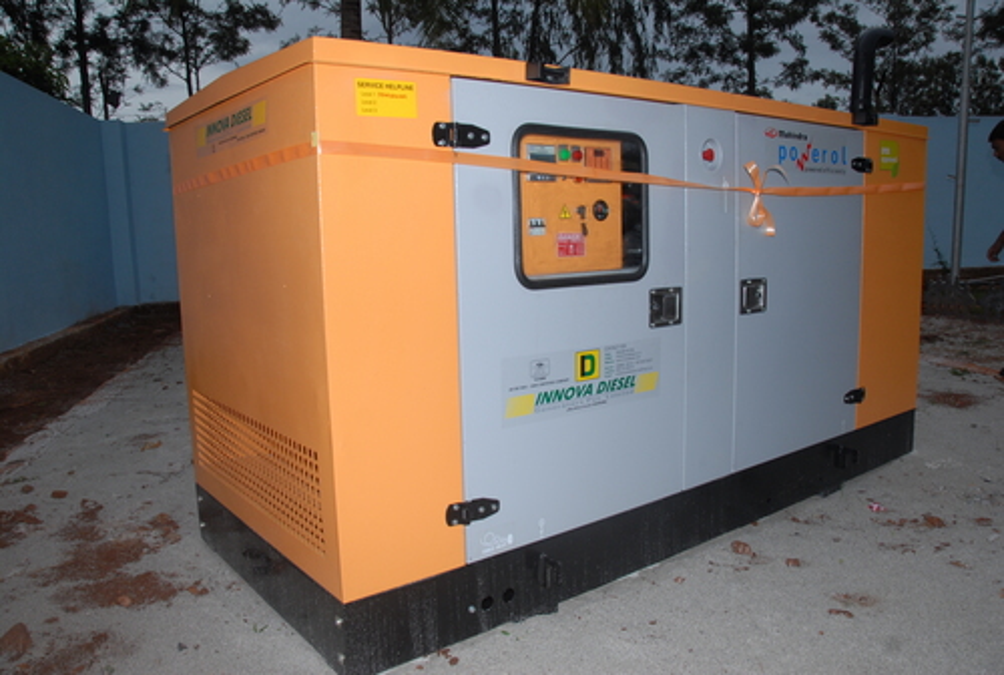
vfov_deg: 48.2
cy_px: 338
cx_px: 502
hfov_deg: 67.3
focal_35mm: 27
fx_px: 755
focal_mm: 18
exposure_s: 1/125
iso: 200
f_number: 5.6
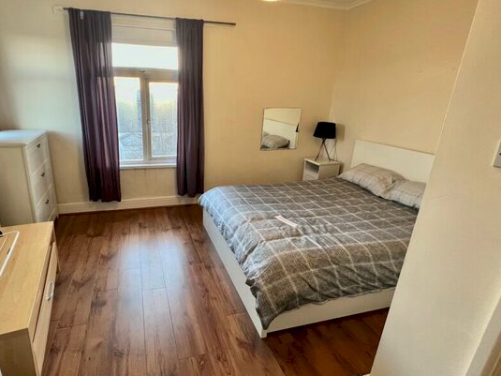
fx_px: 246
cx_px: 205
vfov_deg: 74.7
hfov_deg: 90.1
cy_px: 179
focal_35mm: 17
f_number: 1.8
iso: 250
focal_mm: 1.57
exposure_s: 1/64
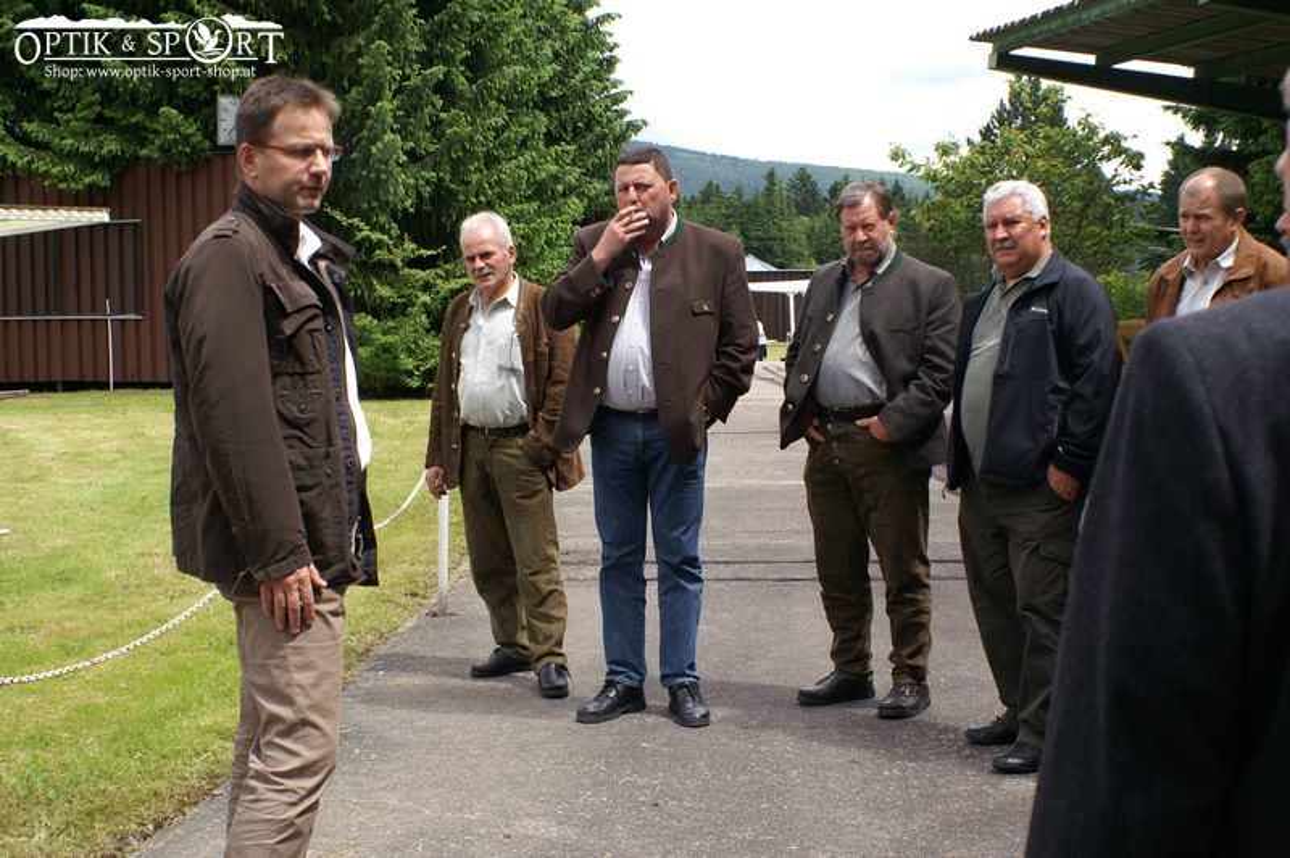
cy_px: 429
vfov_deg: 25.7
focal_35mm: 52
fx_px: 1880
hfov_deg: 37.9
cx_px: 645
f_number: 10
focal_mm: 35
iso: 100
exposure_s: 1/80
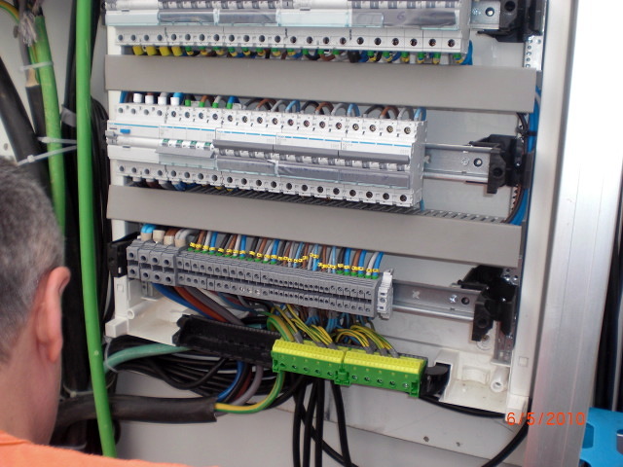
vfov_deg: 37.7
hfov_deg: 49.0
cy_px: 234
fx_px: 684
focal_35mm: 38
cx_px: 312
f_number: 3.1
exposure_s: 1/60
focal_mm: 6.3
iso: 100
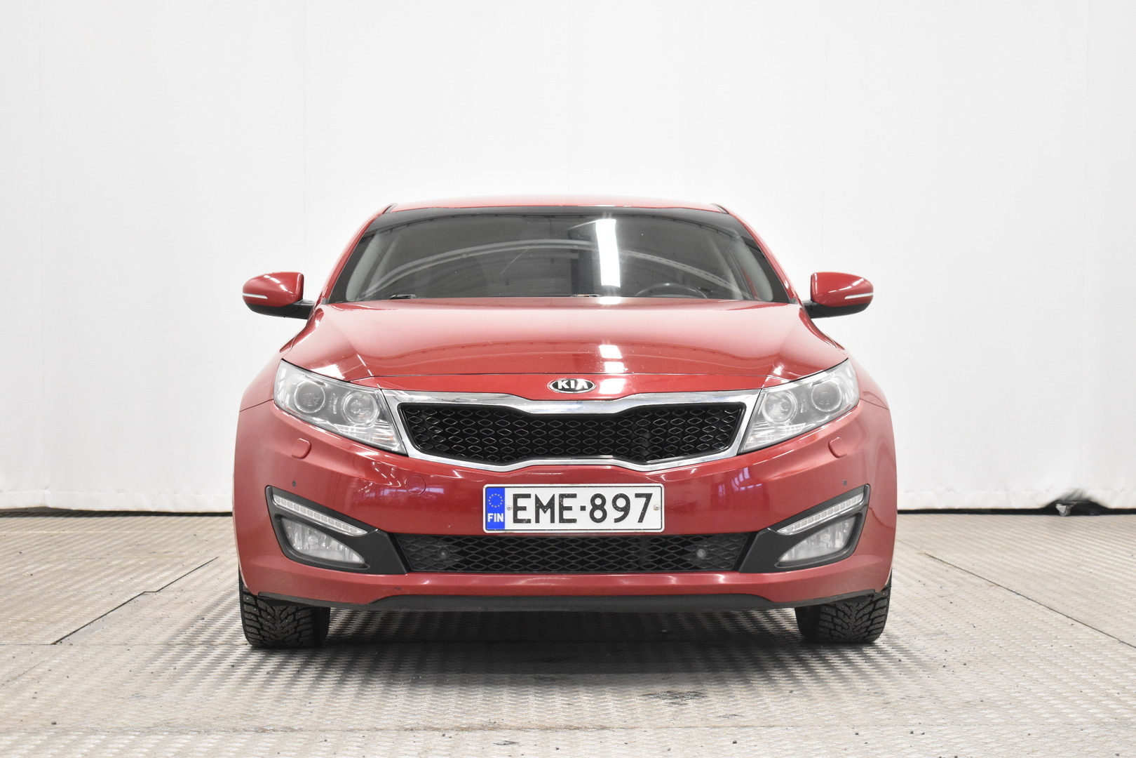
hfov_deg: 29.9
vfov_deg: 20.2
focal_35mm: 68
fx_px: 2130
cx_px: 568
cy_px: 379
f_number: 5
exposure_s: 1/80
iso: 3200
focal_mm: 45
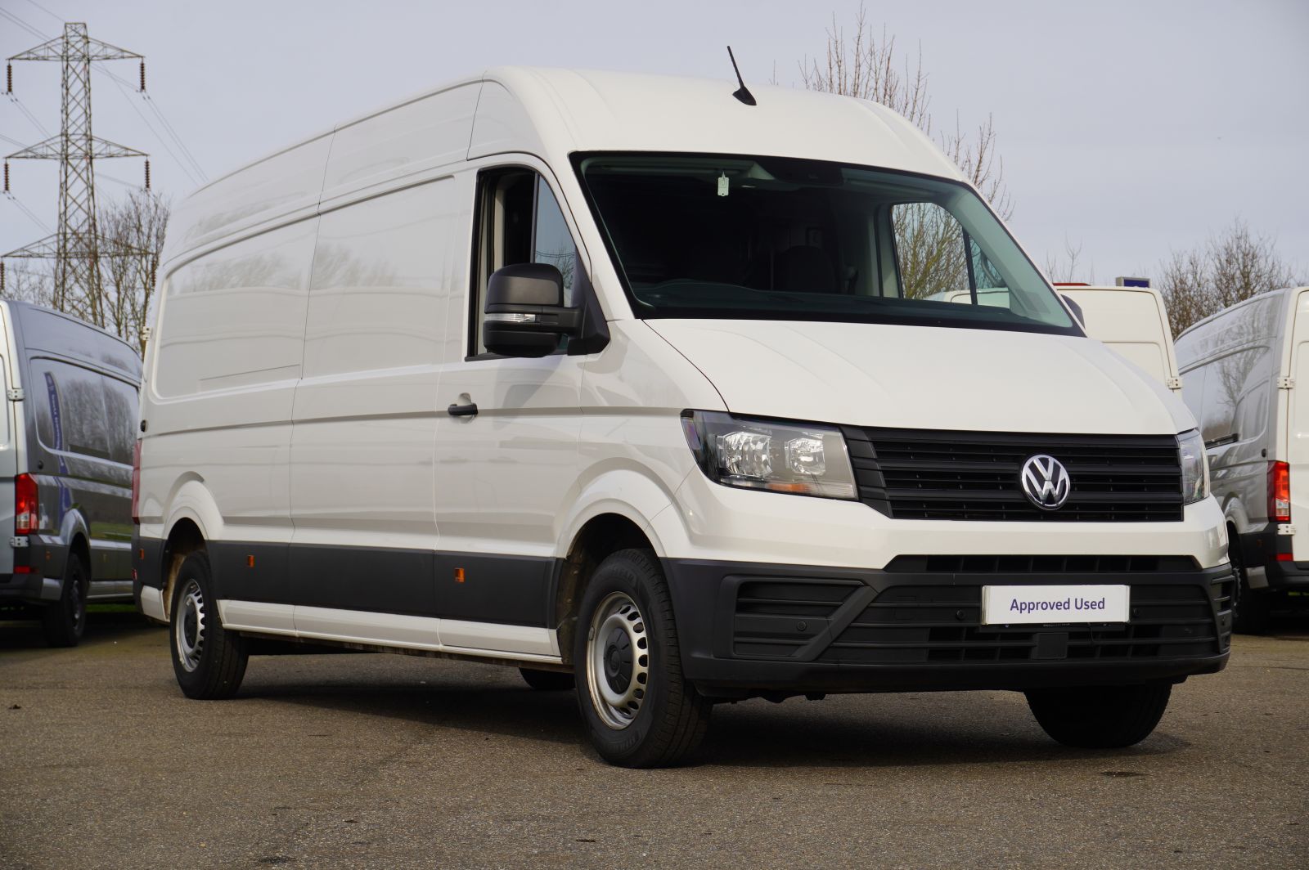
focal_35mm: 70
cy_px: 435
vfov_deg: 19.3
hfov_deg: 28.7
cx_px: 654
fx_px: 2561
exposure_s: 1/125
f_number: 8
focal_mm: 47
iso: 100
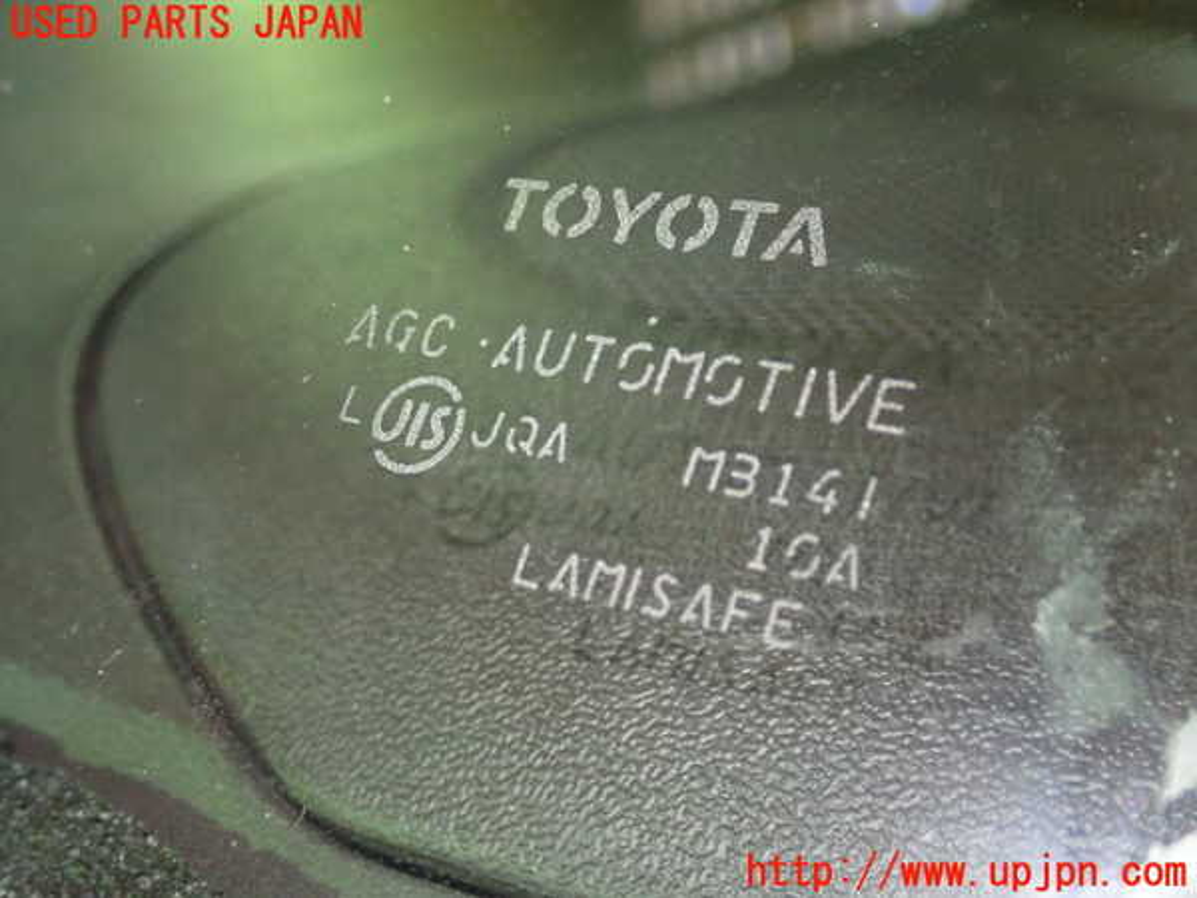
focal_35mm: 46
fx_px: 1591
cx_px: 598
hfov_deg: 41.2
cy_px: 449
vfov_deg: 31.5
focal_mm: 8.41
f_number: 3.1
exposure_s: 1/50
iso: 1000
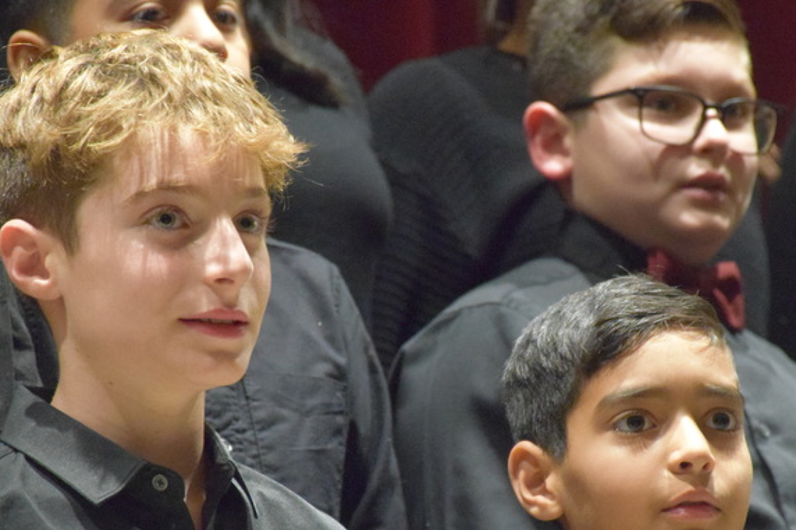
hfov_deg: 5.5
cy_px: 330
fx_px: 8311
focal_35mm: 376
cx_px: 422
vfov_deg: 3.7
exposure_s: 1/80
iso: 6400
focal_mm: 140
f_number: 5.6
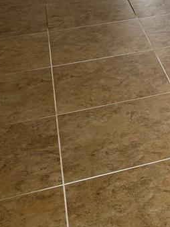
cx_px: 280
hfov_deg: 15.5
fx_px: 557
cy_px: -7
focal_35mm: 85
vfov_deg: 22.1
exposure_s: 1/120
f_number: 1.78
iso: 100
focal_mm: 6.76
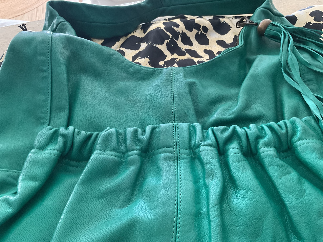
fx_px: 271
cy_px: 121
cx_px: 162
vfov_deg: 48.2
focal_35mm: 29
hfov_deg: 61.7
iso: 320
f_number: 1.8
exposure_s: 1/40
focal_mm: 3
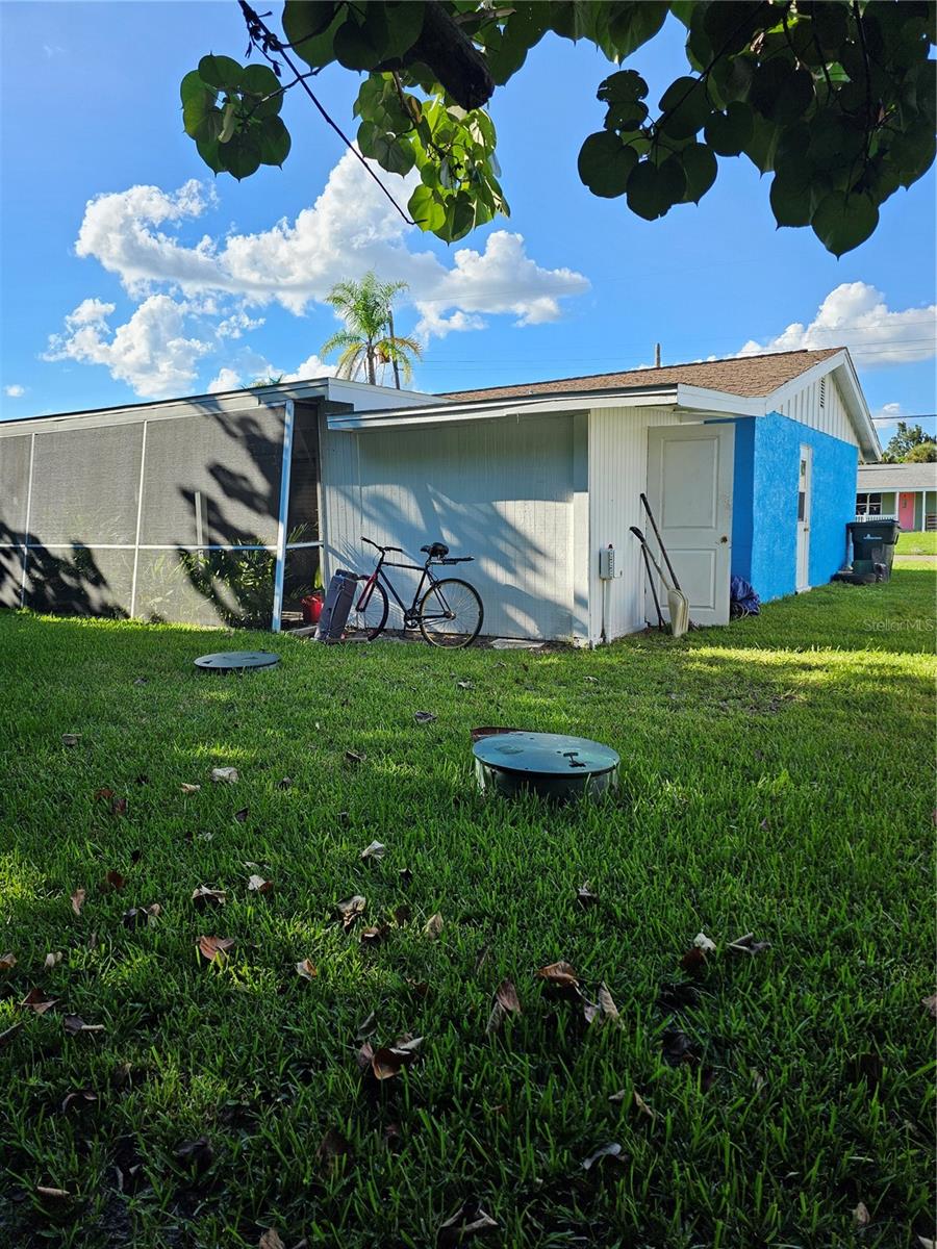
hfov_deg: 58.9
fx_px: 830
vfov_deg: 73.9
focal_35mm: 23
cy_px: 624
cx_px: 468
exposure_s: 1/296
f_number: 1.7
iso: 10
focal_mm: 6.3
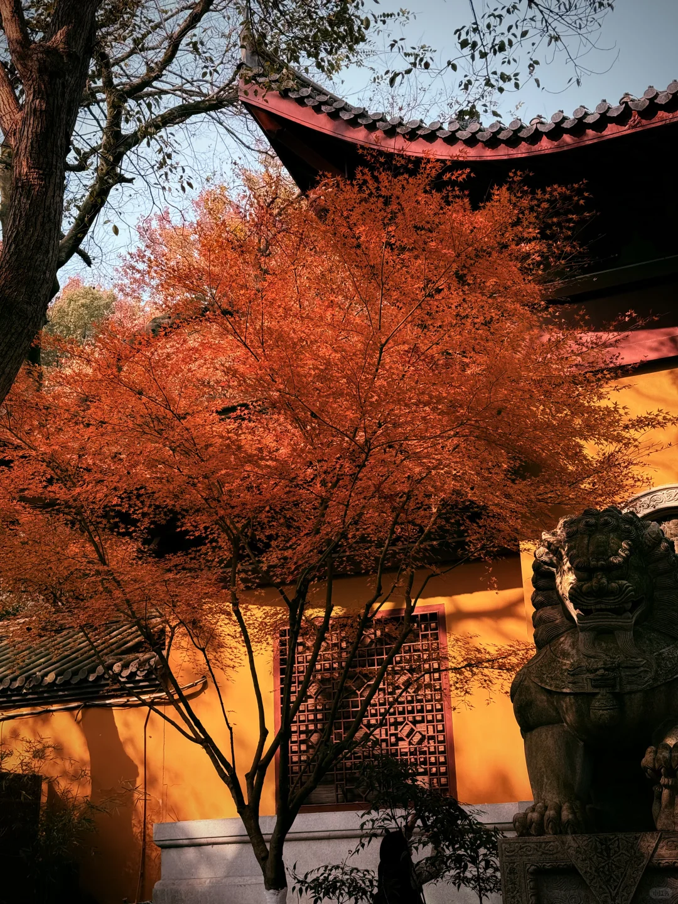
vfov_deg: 39.7
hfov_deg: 30.3
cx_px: 339
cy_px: 452
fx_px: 1254
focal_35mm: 48
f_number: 1.78
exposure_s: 1/794
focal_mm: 6.76
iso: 80
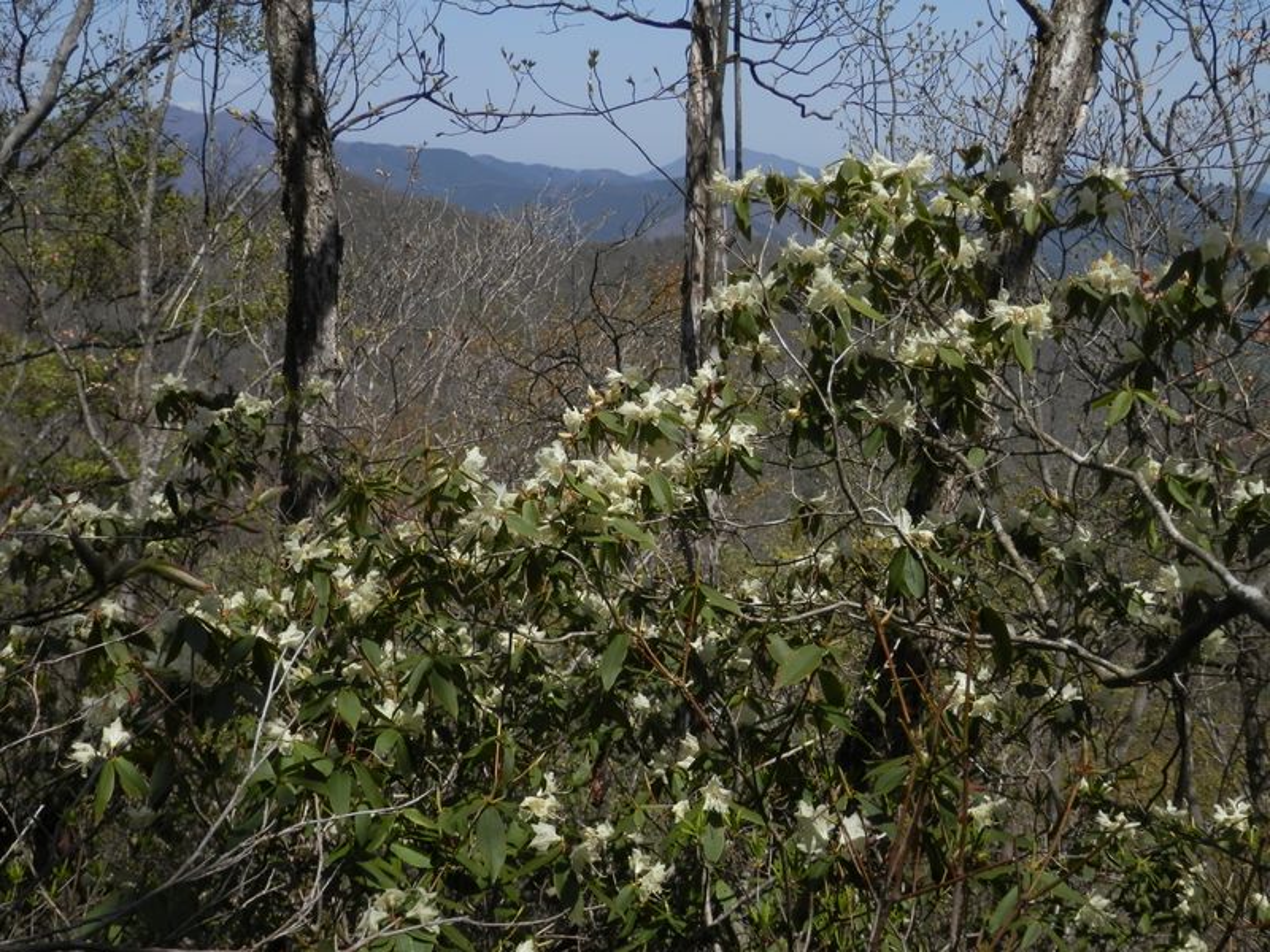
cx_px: 635
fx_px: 1357
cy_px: 476
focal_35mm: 37
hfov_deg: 50.1
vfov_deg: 38.7
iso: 80
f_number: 10.1
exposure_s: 1/160
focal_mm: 6.6
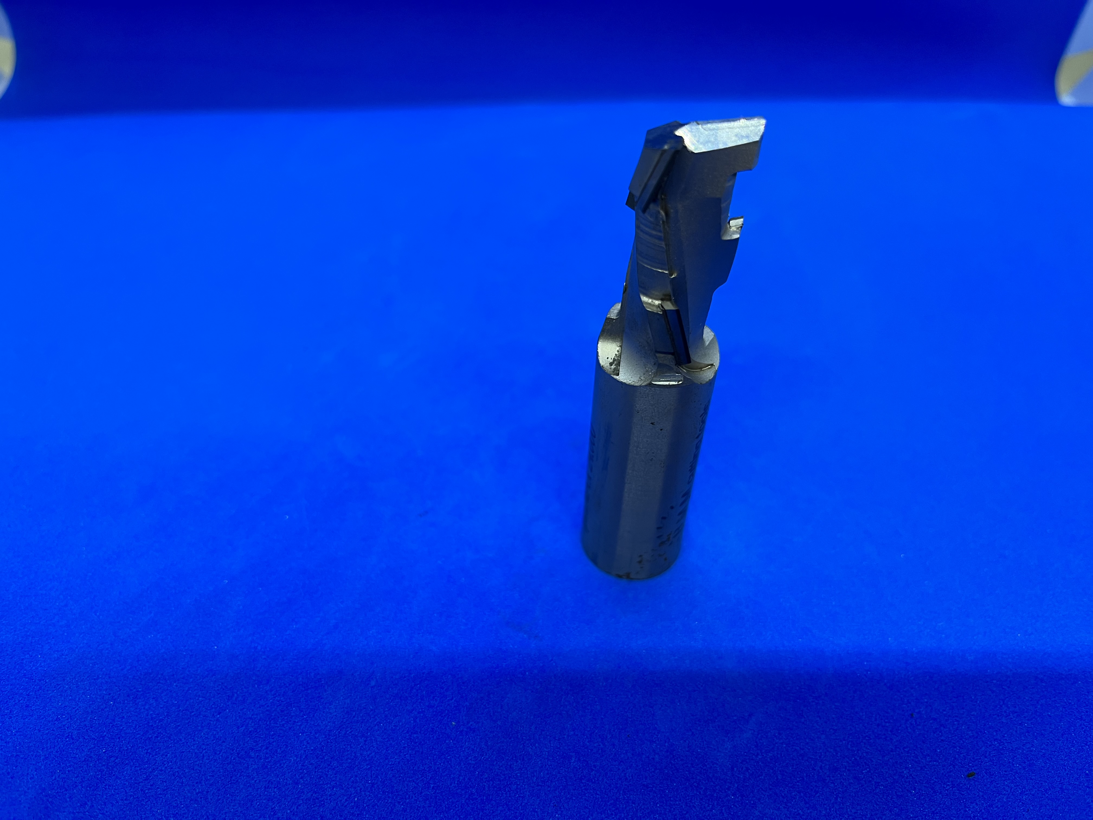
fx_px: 821
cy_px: 410
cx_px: 546
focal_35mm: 26
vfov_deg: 53.1
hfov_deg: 67.3
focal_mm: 5.1
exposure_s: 1/50
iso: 100
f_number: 1.6
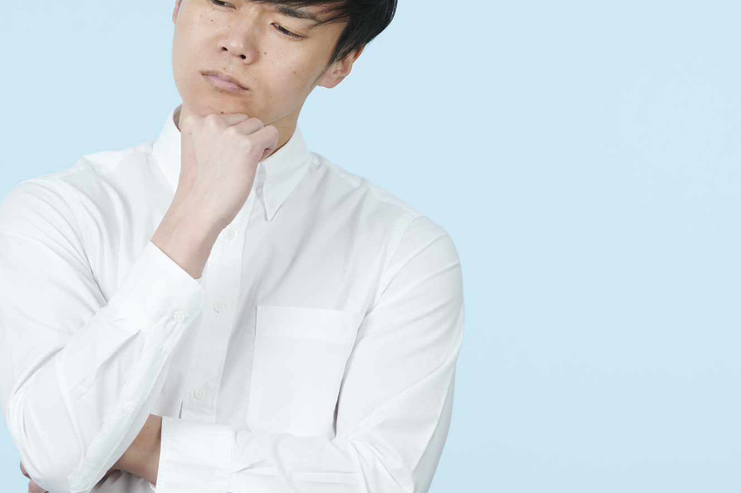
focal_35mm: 181
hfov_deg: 11.4
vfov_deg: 7.6
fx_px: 3723
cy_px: 189
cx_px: 259
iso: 100
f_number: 8
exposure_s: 1/125
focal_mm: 120
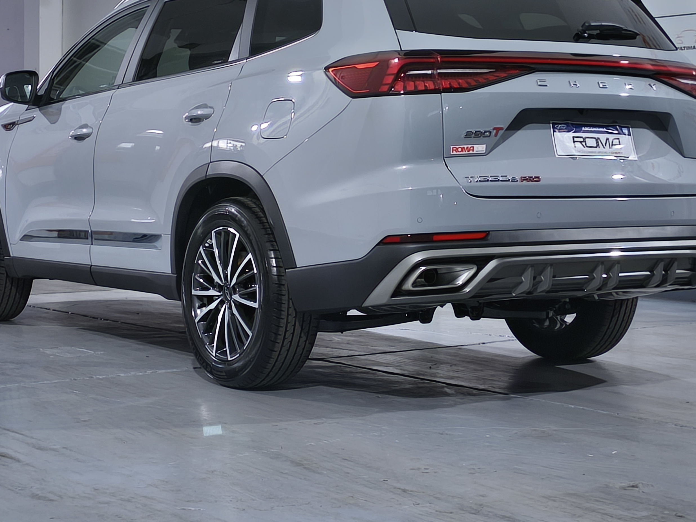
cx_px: 306
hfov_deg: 26.7
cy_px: 162
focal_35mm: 73
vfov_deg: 20.1
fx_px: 1468
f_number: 1.7
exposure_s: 1/100
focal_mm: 5.35
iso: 320
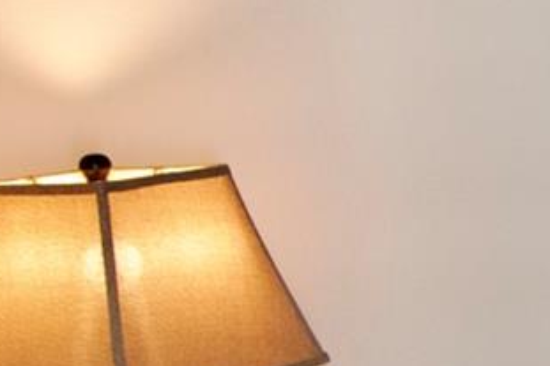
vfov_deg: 12.7
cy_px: 228
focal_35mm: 108
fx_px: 1649
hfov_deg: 13.8
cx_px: 1303
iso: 900
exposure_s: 1/60
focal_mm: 14
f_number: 4
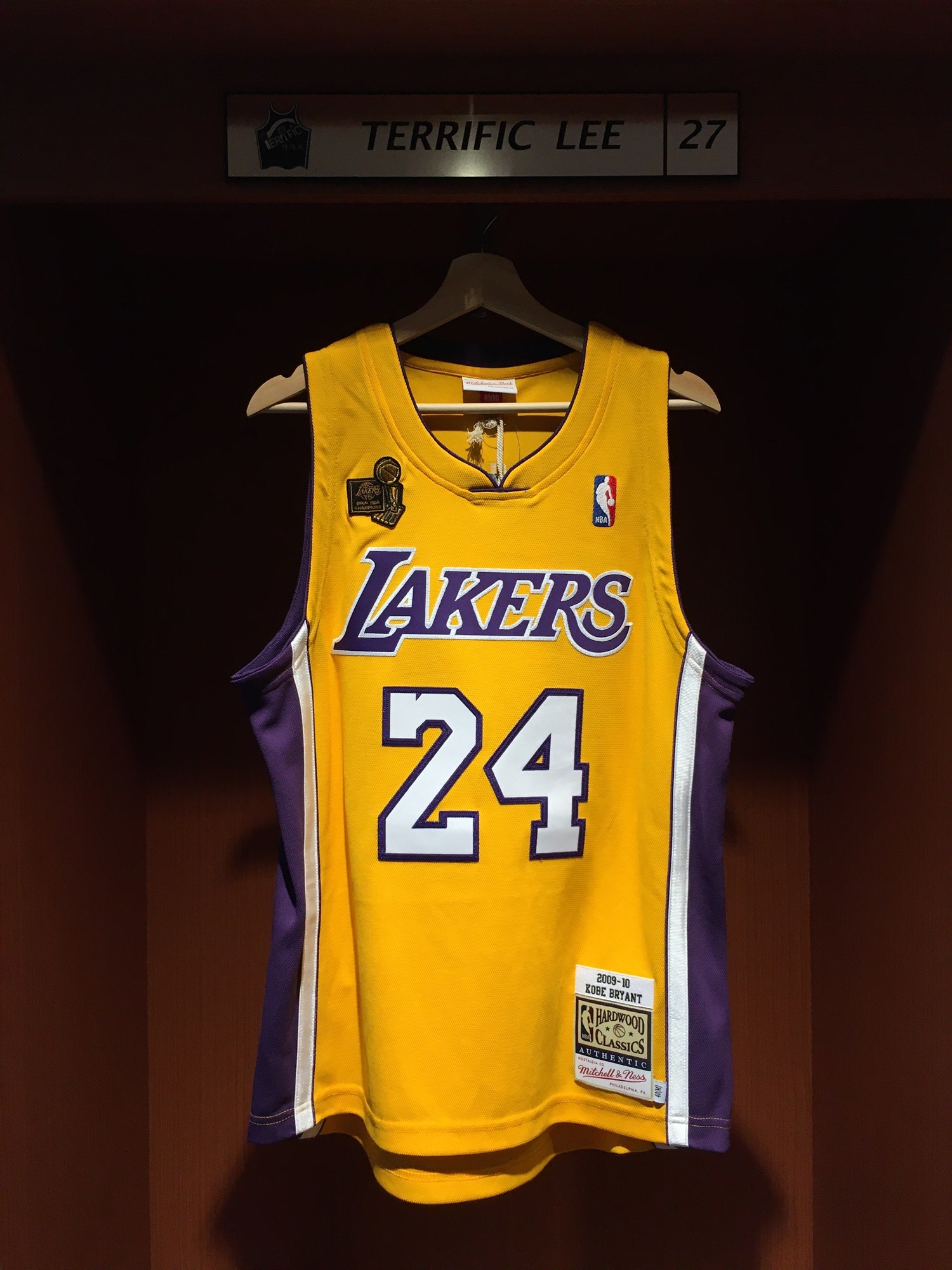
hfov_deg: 48.2
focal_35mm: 29
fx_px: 1063
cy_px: 635
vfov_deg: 61.7
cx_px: 476
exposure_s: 1/30
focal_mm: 4.15
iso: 32
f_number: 2.2
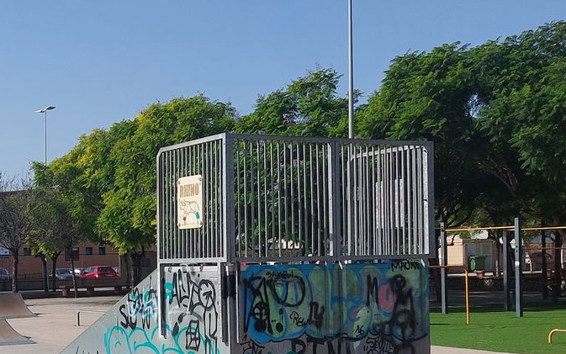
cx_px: 32
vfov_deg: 20.4
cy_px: 278
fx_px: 972
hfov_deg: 30.7
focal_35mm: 63
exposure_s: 1/2492
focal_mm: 5.23
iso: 40
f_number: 1.8
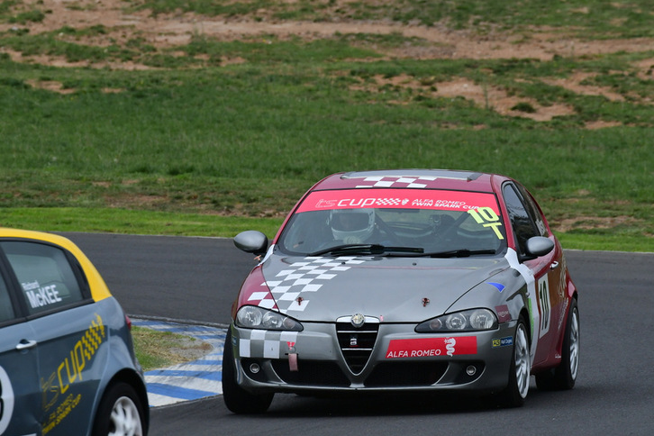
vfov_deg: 2.1
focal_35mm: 645
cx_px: 346
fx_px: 11717
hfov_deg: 3.2
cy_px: 209
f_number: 11
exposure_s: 1/640
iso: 1000
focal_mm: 390
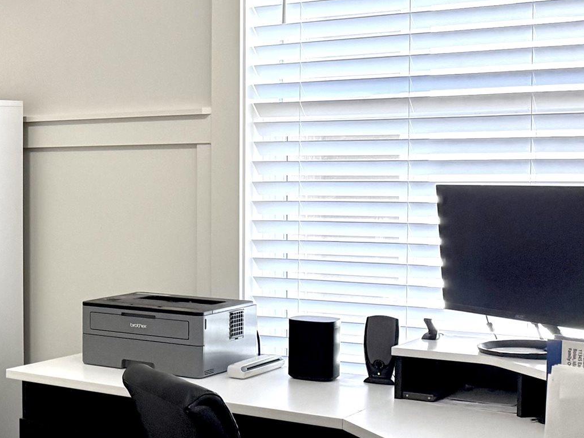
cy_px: 233
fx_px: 1215
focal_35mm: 72
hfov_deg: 22.6
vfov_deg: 20.4
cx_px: -267
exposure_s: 1/120
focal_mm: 6.76
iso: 320
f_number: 1.78
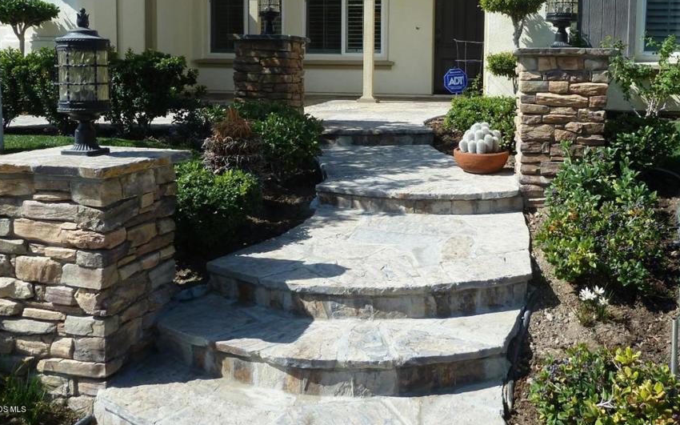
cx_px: 386
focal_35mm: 37
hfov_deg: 52.6
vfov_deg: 33.9
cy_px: 124
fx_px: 686
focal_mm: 4.7
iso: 80
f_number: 4
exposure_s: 1/500
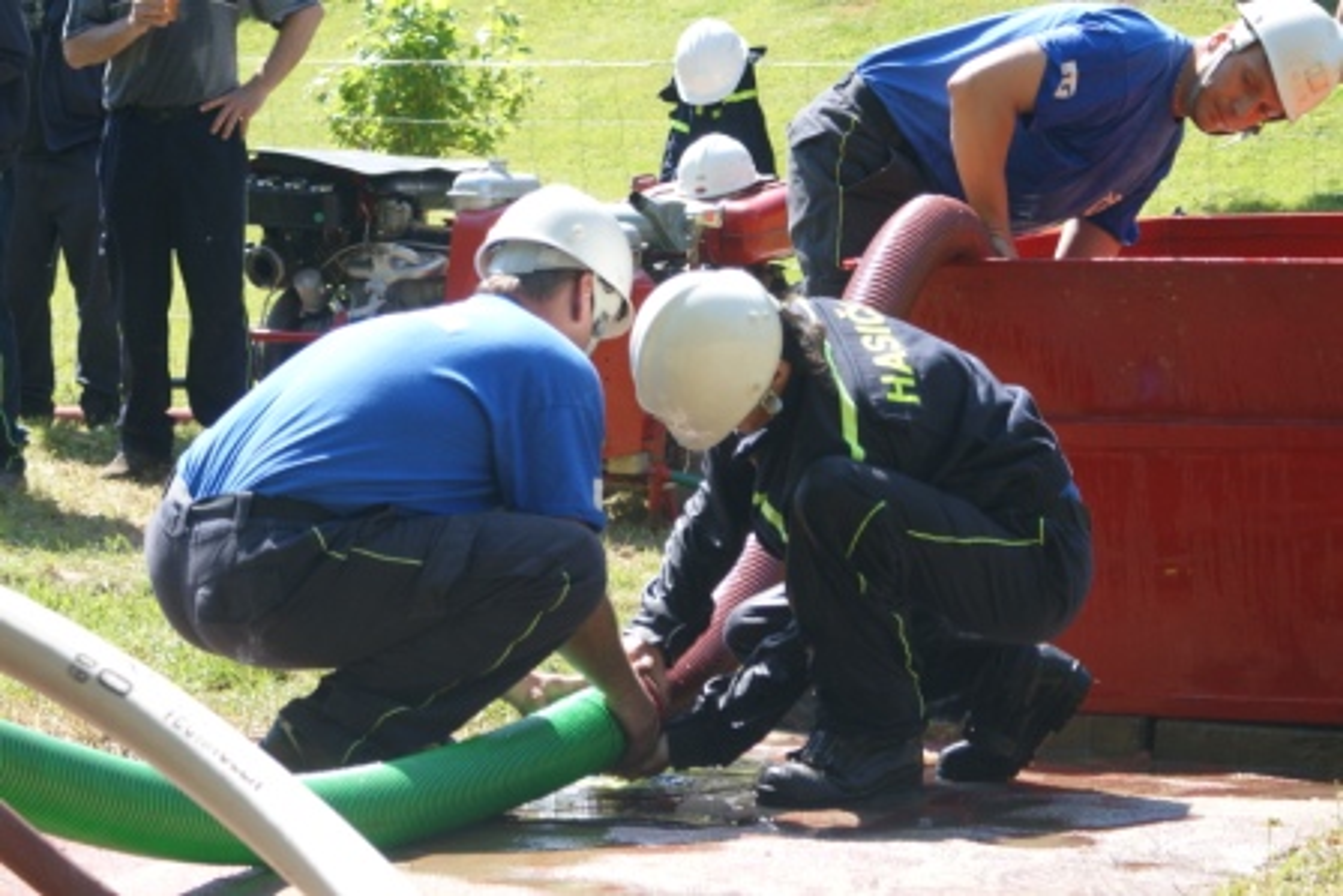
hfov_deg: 14.0
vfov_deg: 9.3
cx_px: 672
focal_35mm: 147
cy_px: 448
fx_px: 5485
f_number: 5.6
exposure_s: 1/125
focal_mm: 70
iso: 100
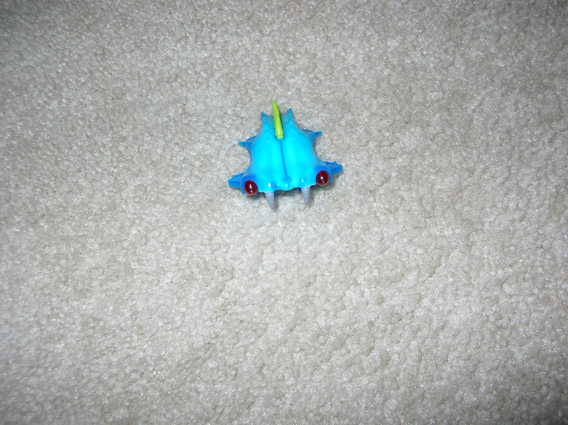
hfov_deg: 51.4
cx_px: 284
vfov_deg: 39.6
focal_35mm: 36
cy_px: 212
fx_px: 590
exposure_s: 1/60.1
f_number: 2.7
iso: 50
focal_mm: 6
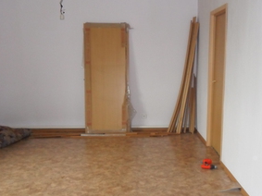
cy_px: 109
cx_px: 165
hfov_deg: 43.5
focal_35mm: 43
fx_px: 325
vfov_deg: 33.5
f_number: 3.5
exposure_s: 1/45
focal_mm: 4.9
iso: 320
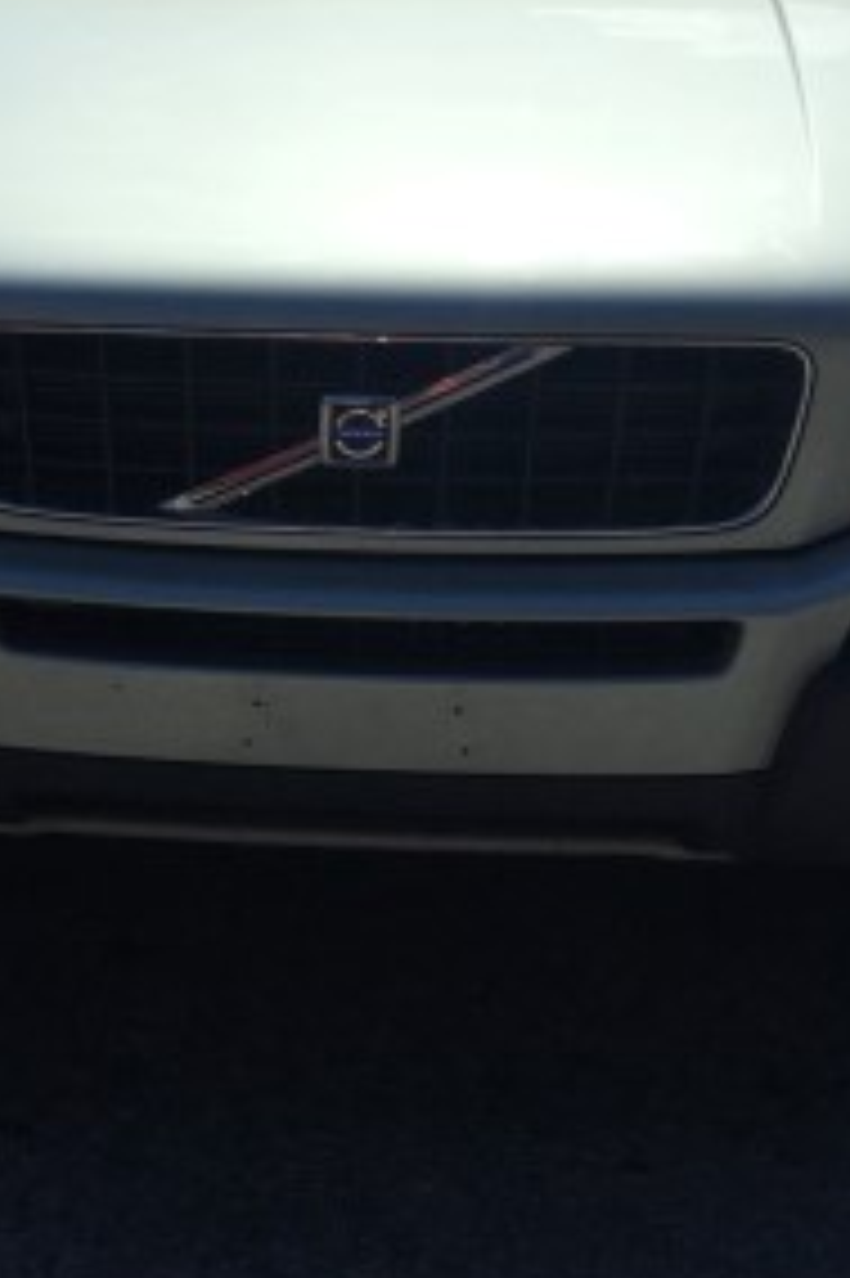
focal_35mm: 68
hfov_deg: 19.5
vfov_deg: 29.0
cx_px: 36
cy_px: 261
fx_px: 2411
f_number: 2.2
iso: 32
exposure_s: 1/4405
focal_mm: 4.15
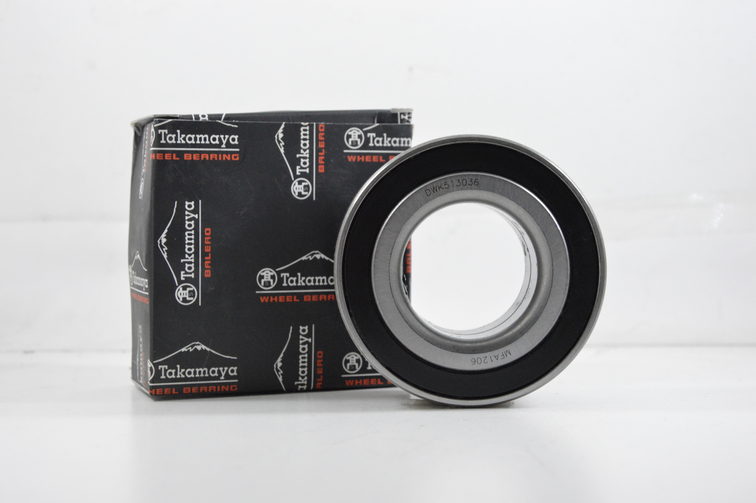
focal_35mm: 72
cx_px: 378
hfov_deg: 28.1
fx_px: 1511
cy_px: 252
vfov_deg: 18.9
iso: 3200
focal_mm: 48
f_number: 7.1
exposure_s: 1/100
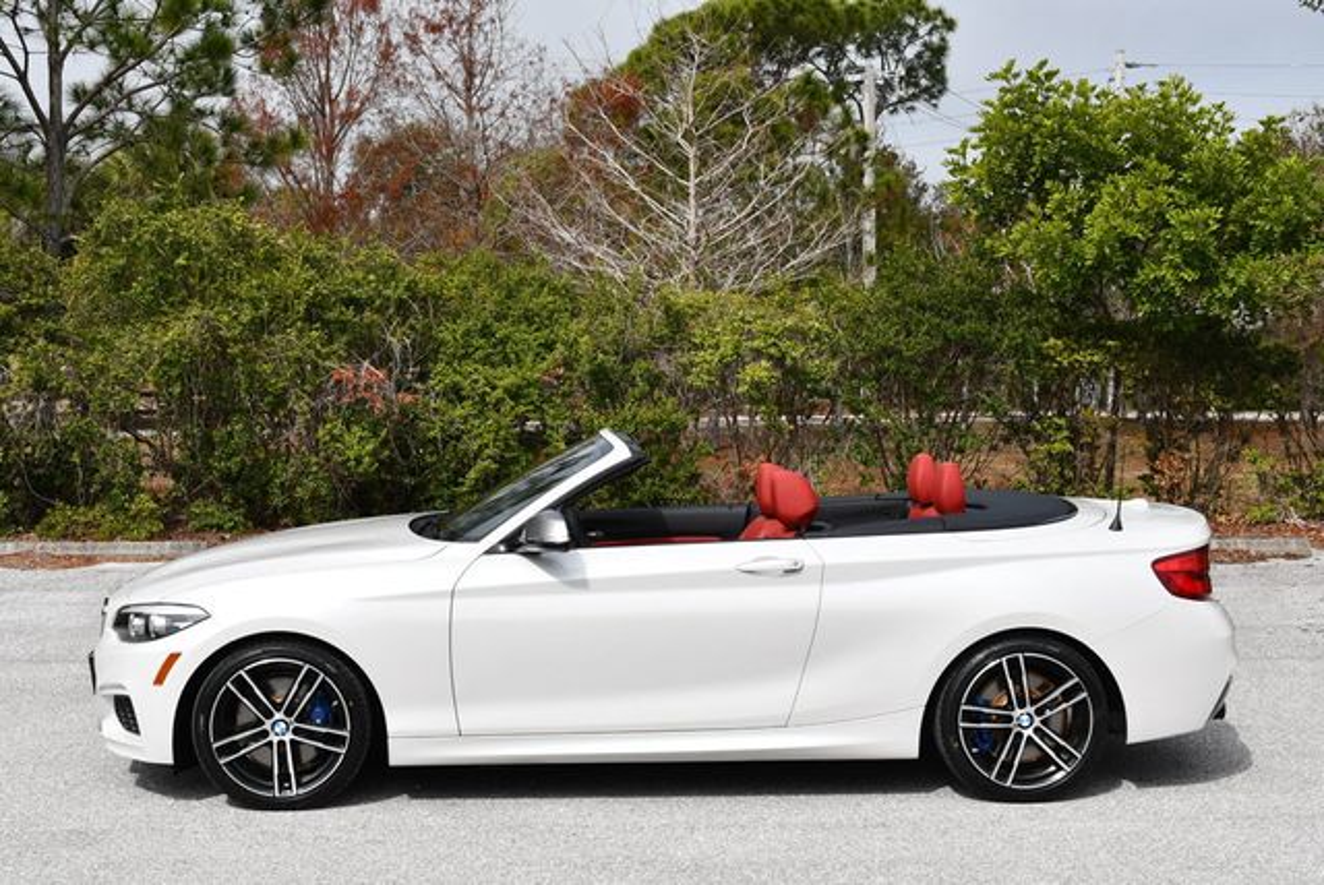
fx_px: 2135
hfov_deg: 34.5
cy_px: 442
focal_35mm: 58
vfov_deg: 23.4
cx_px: 662
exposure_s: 1/250
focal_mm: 29
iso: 100
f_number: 8
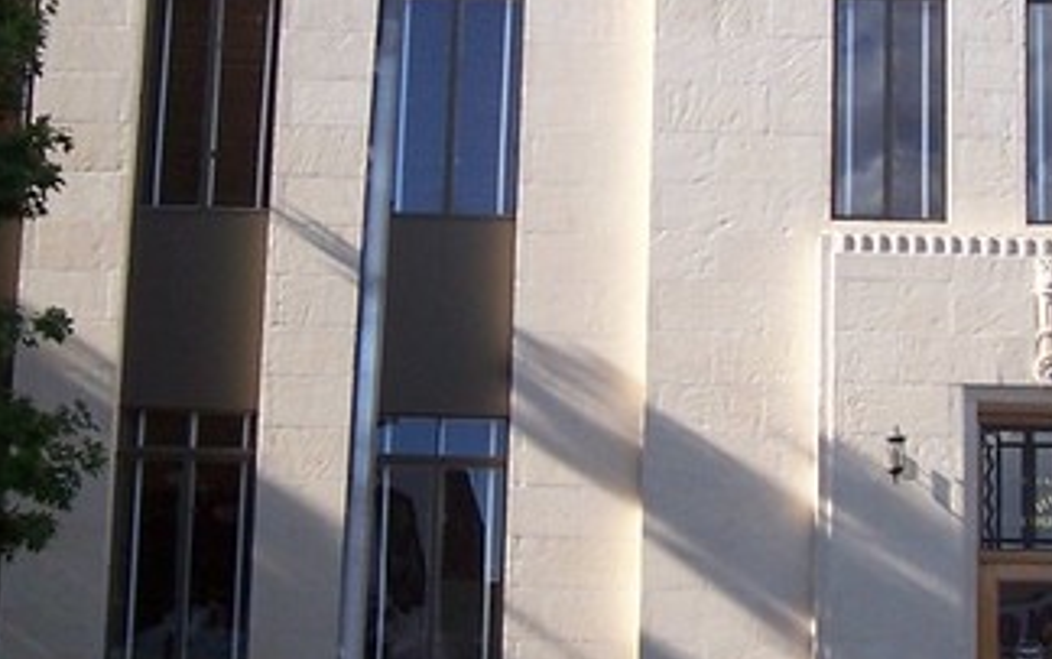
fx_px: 2754
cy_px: 188
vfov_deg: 13.6
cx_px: 818
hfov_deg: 21.4
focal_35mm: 96
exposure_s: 1/750
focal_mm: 5.6
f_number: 2.7
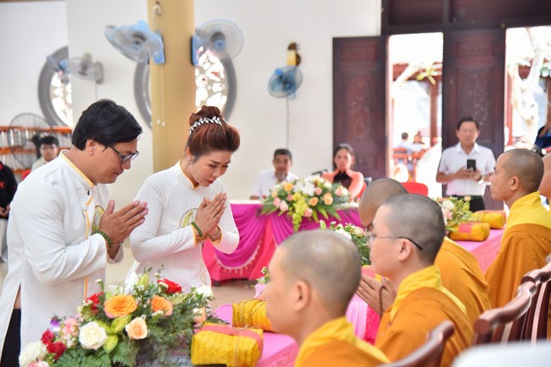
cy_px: 184
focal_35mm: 65
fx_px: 995
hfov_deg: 31.0
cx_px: 276
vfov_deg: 20.9
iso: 1250
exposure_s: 1/125
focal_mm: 65
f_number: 4.5
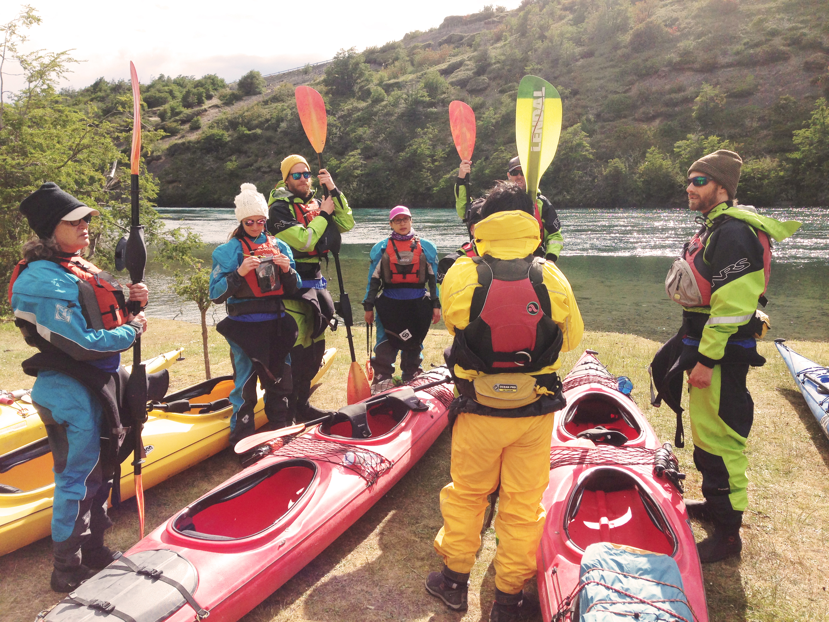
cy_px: 311
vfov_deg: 42.9
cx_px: 414
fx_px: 790
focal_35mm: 33
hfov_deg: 55.4
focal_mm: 4.12
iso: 50
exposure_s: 1/1466
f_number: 2.4
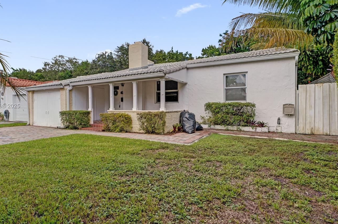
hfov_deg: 83.6
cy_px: 106
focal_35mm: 20
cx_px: 147
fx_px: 188
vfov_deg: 61.8
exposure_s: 1/320
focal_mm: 16
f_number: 5
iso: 160
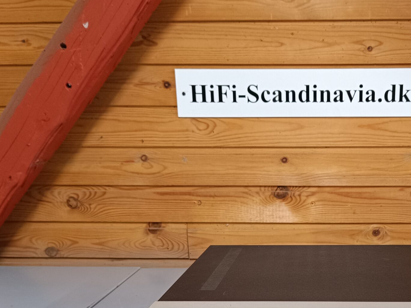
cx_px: 313
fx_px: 534
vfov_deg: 31.1
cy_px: 263
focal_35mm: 45
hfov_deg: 40.8
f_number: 1.88
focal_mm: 5.59
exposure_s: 1/33.3
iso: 648
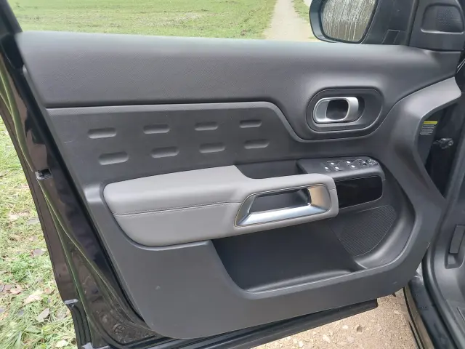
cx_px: 232
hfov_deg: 60.0
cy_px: 174
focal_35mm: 30
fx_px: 403
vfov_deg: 46.8
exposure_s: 1/50
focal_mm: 4.6
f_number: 1.8
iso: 125
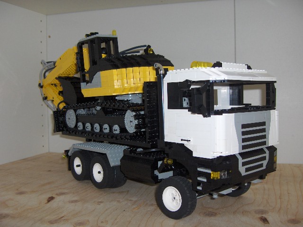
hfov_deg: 47.9
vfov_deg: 36.8
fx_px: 341
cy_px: 114
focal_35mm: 39
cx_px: 152
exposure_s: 1/60
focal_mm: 8
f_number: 2.8
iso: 100
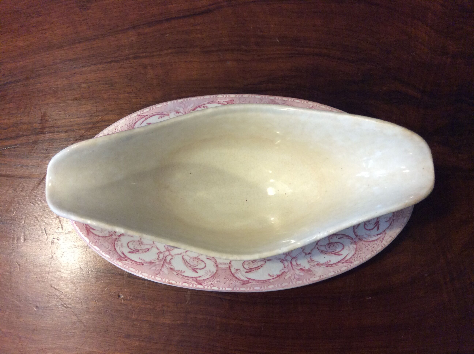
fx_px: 438
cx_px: 237
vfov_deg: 44.1
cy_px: 177
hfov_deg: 56.9
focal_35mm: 32
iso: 100
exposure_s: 1/25
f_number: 2.4
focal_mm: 3.3
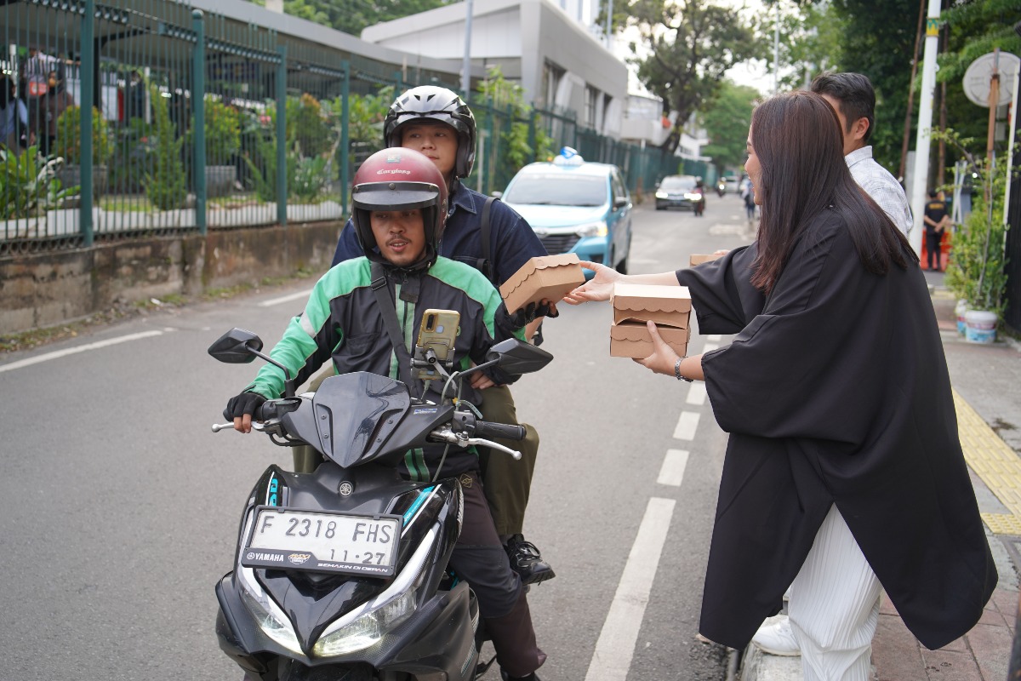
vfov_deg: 37.9
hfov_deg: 54.4
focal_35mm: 35
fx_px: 993
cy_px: 340
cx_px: 510
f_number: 4
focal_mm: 35
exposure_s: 1/160
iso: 160
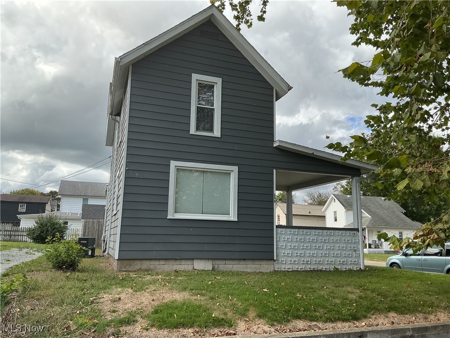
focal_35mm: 29
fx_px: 377
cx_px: 225
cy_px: 169
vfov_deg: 48.2
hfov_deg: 61.7
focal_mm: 3
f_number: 1.8
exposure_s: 1/1121
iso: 25
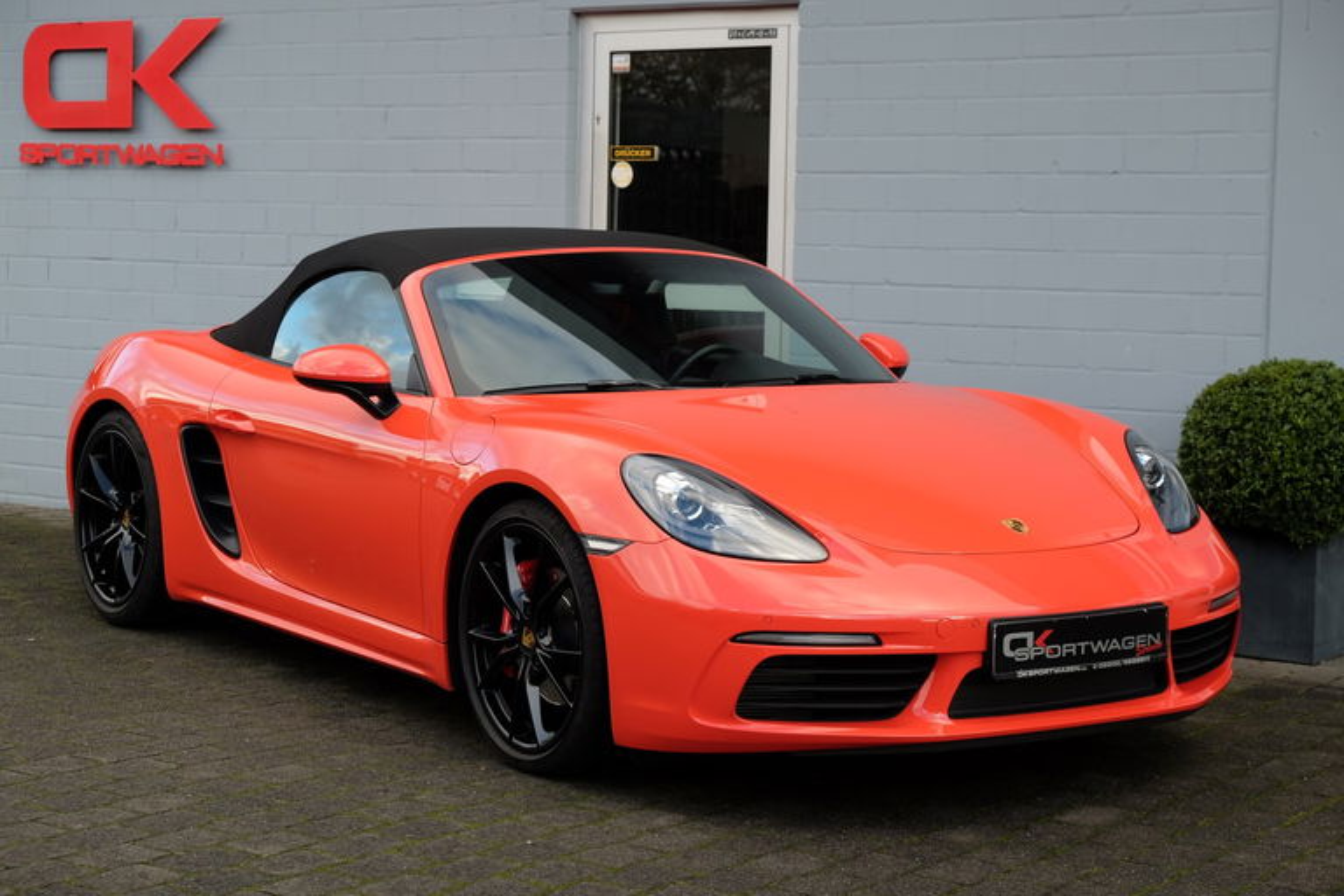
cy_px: 448
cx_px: 672
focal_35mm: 73
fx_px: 2725
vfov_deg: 18.7
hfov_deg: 27.7
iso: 200
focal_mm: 48.4
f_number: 5.6
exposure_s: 1/125
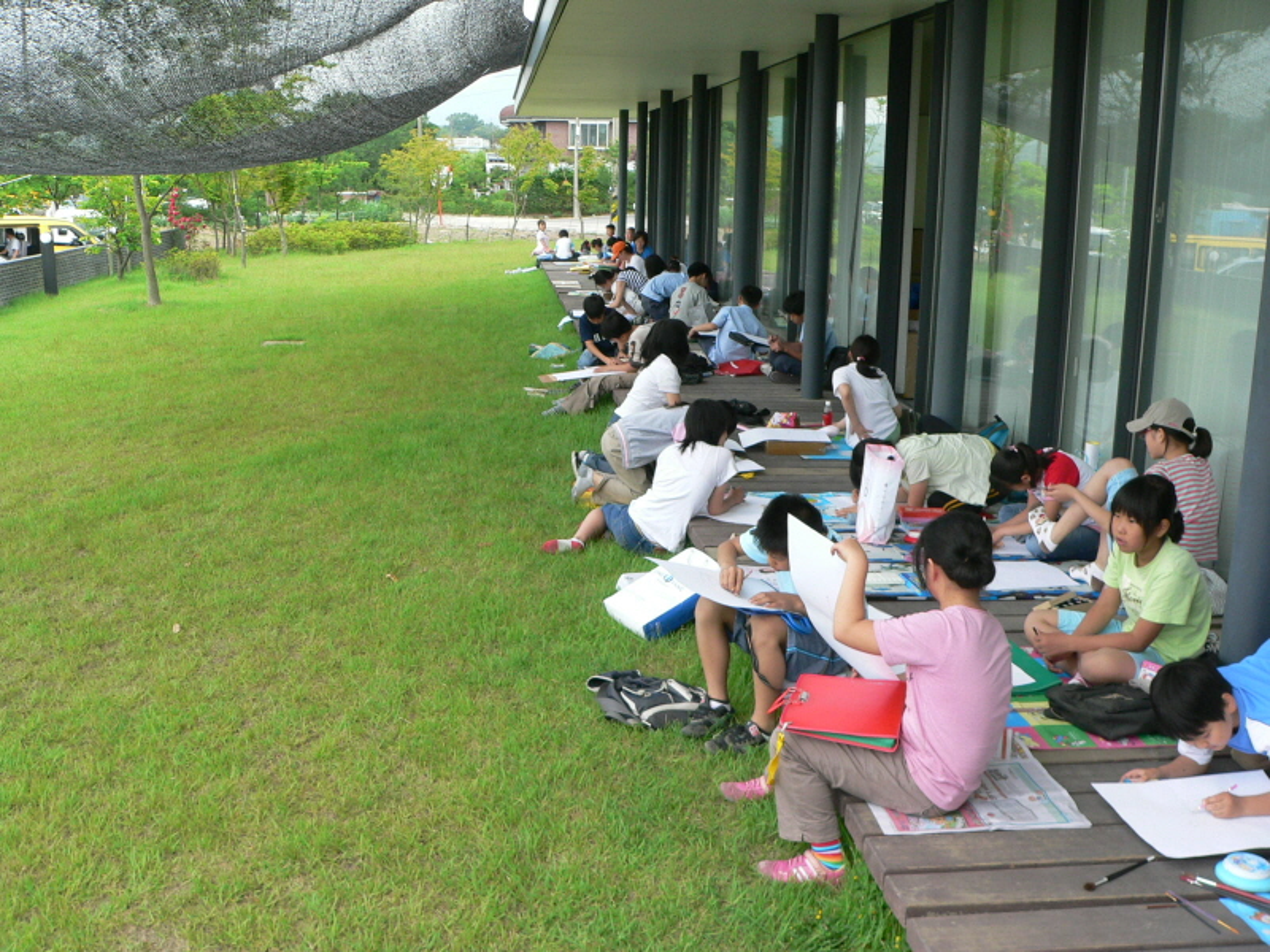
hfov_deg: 51.4
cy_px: 476
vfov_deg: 39.7
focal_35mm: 36
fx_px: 1321
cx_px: 635
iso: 100
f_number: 4
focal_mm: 6
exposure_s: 1/200
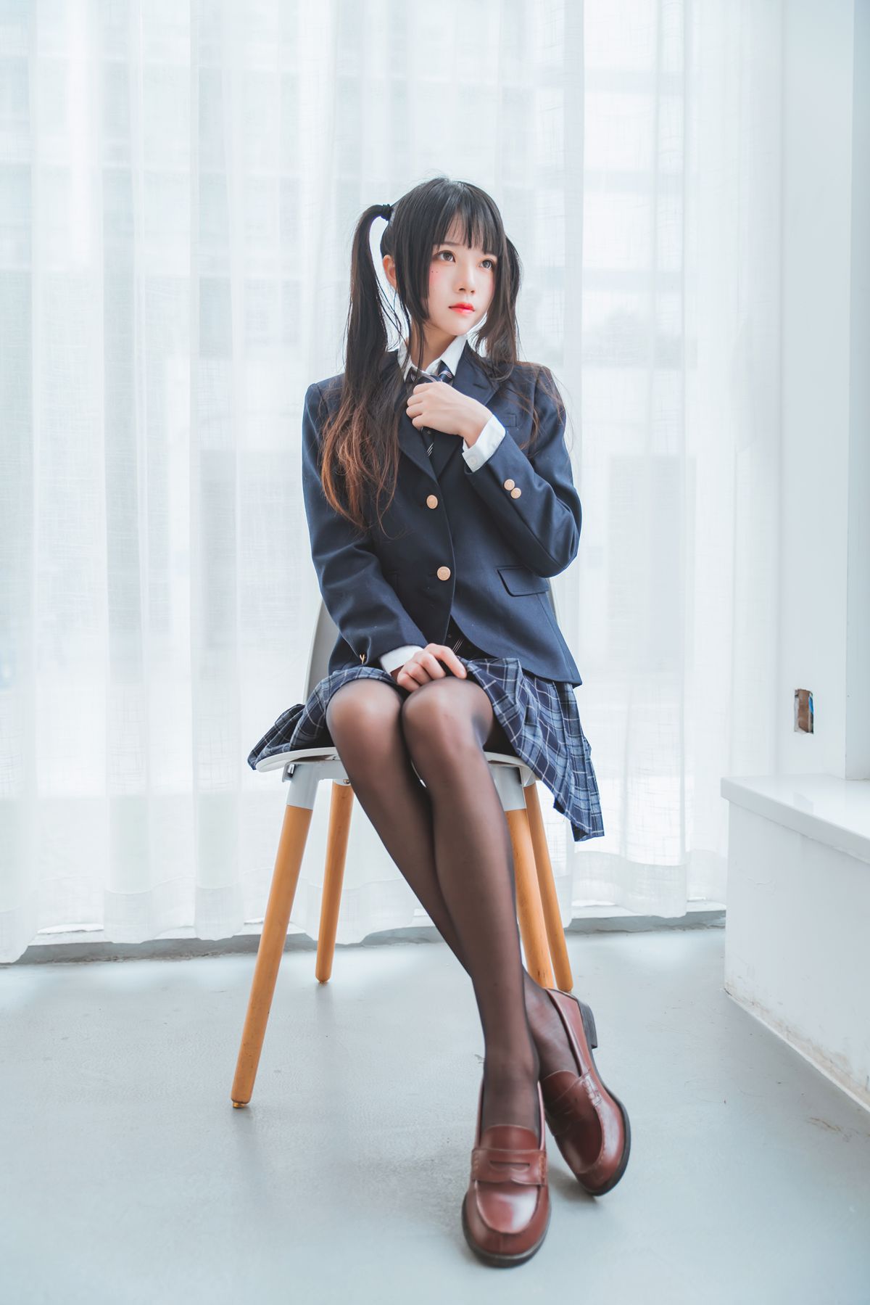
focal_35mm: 35
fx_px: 1268
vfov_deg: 54.4
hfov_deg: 37.9
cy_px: 652
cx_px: 435
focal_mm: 35
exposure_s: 1/160
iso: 400
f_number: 2.8
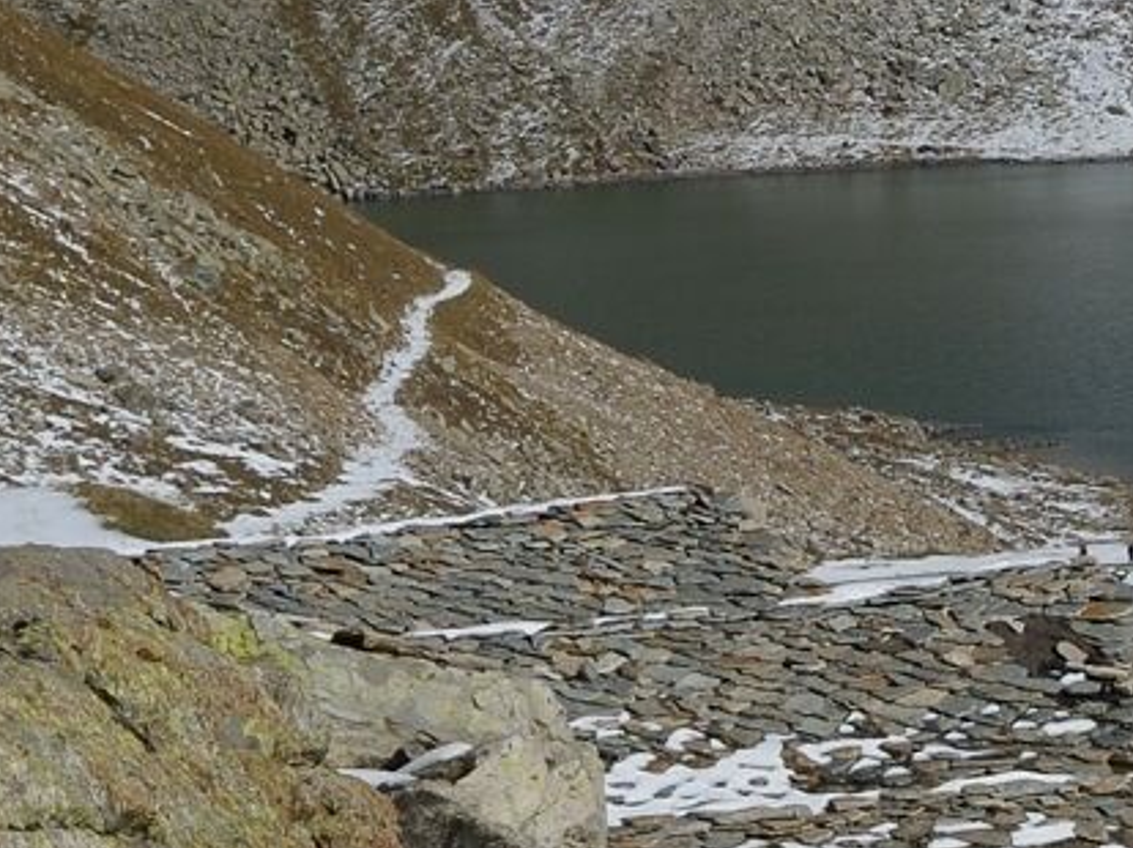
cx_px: 2340
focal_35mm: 195
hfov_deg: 9.4
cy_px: -688
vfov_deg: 7.4
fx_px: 6379
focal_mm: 35
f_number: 11
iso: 100
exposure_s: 1/640
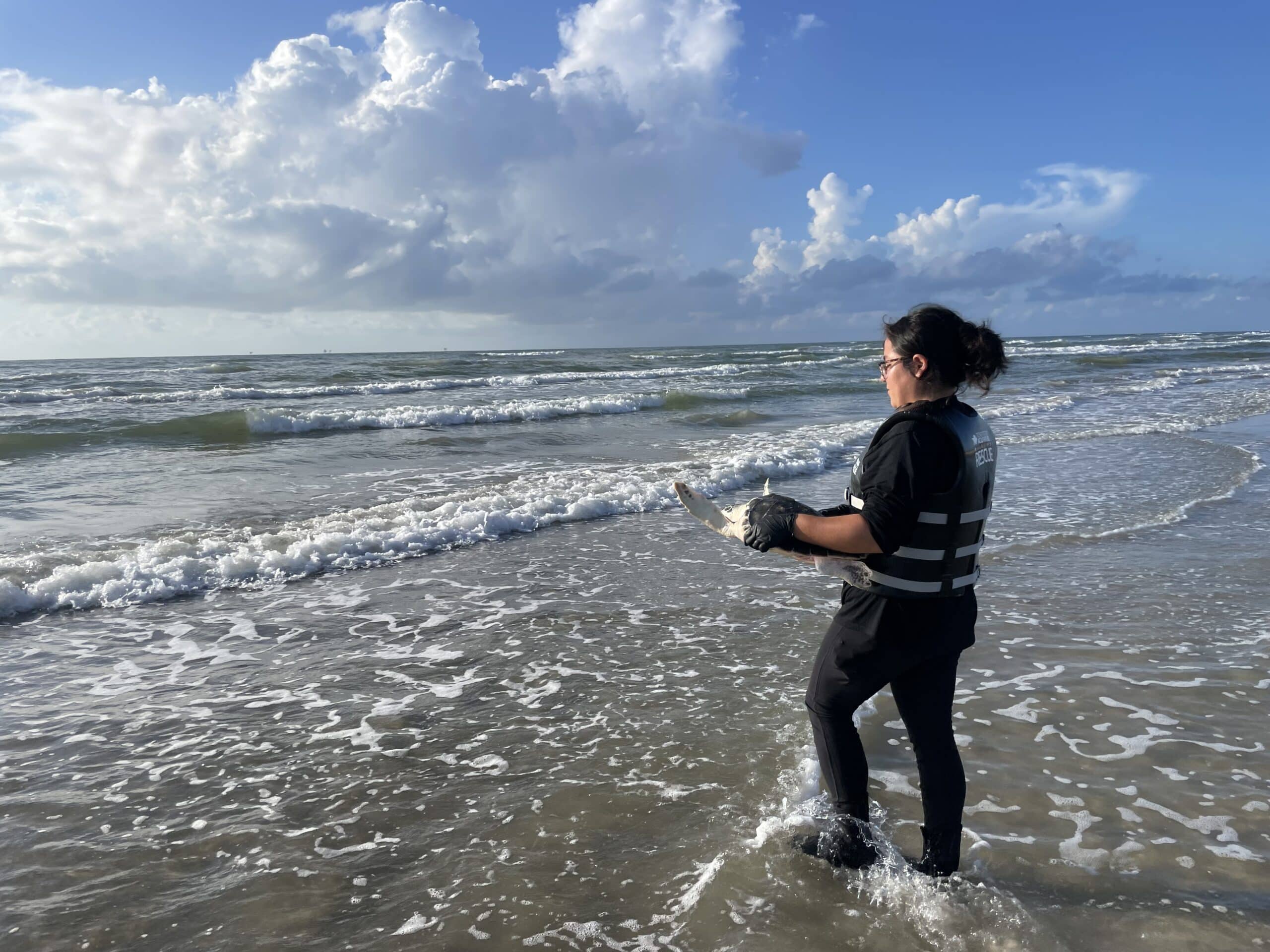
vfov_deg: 53.1
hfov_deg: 67.3
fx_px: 954
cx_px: 635
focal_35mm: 26
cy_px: 476
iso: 32
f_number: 1.6
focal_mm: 4.2
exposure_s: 1/3731
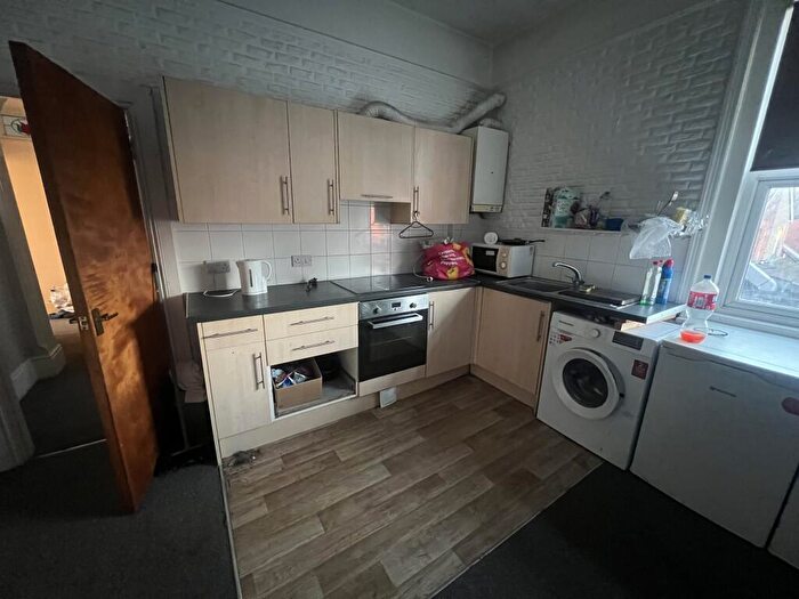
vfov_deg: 89.9
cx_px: 400
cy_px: 300
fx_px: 300
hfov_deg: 106.2
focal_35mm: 13
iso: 1000
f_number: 1.8
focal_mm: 1.57
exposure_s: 1/34
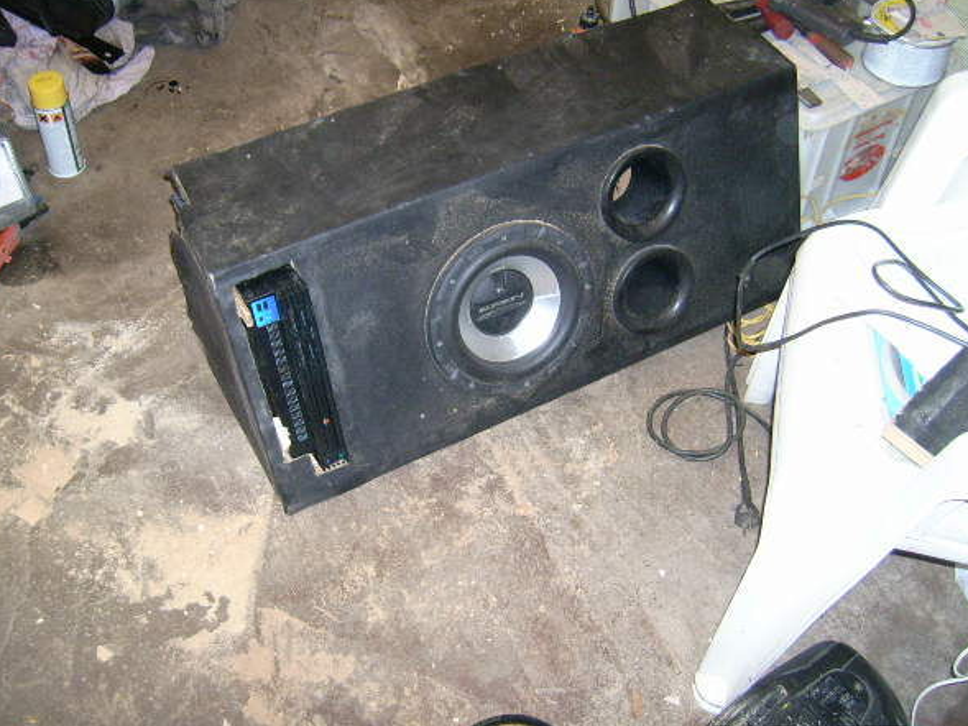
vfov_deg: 37.7
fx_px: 1063
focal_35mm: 38
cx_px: 459
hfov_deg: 48.9
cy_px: 358
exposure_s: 1/60
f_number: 2.8
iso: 100
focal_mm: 5.95
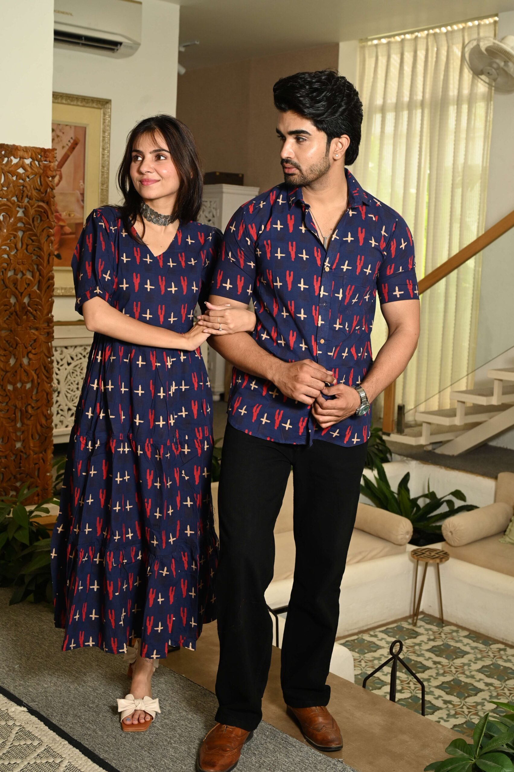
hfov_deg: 29.8
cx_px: 257
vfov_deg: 43.6
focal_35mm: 45
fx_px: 965
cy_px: 386
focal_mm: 45
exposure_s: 1/160
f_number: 6.3
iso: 640
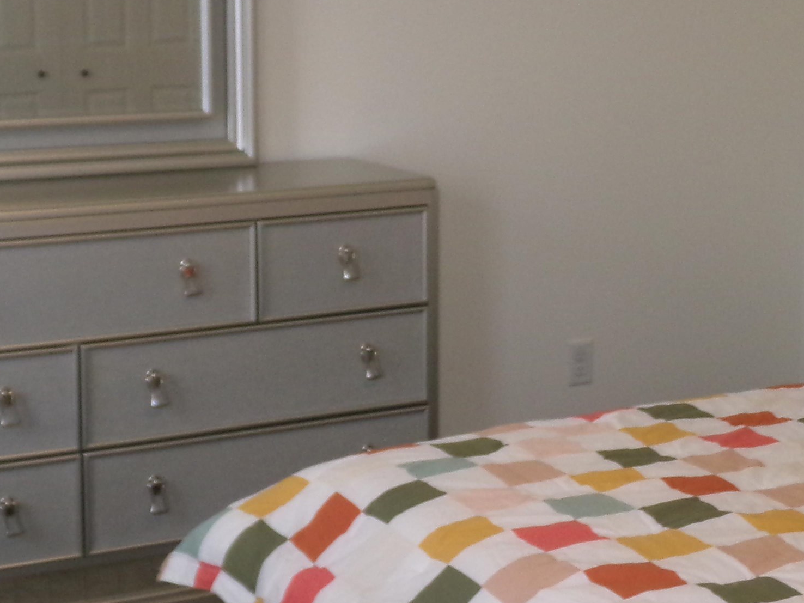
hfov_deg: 25.2
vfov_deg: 19.0
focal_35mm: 77
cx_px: 519
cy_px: 123
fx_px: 1788
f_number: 4
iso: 400
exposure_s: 1/34
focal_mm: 6.6
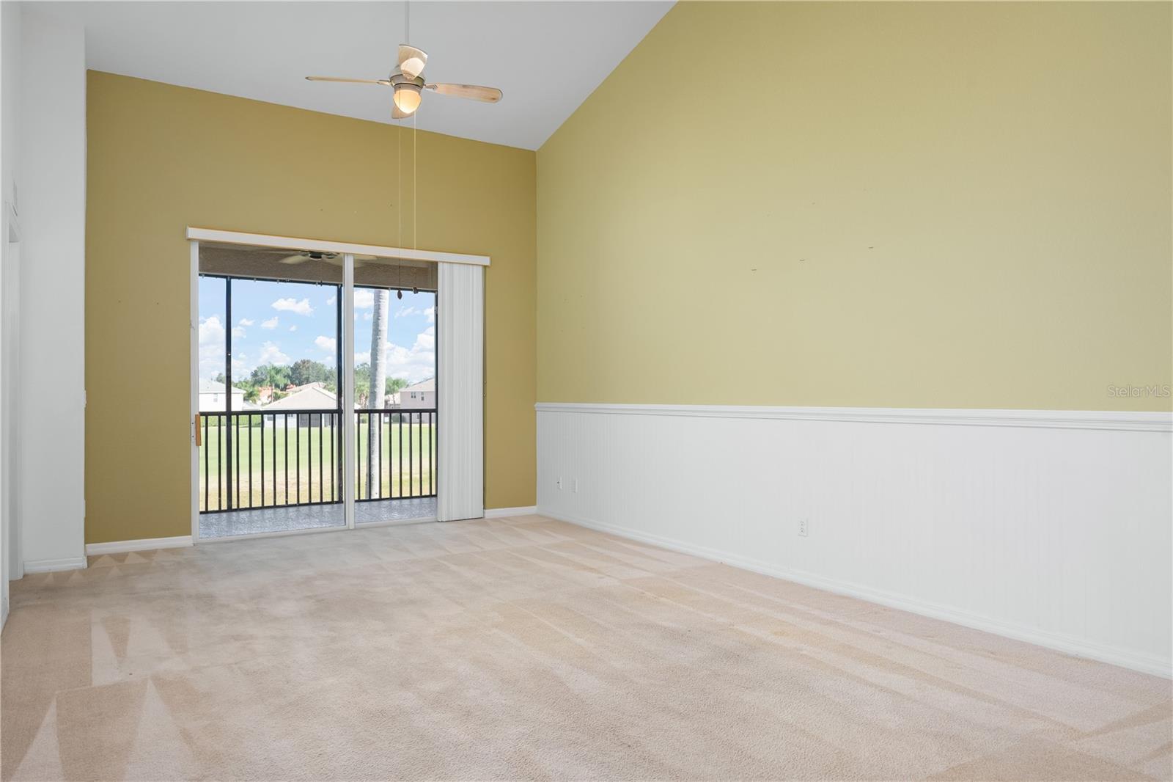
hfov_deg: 74.9
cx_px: 586
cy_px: 391
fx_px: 766
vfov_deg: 54.1
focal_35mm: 24
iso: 400
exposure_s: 1/20
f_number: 8
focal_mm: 23.5
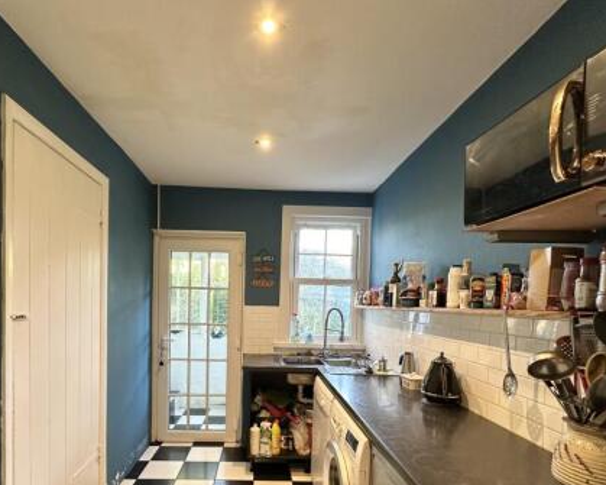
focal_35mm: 19
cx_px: 265
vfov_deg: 69.2
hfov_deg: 82.9
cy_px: 315
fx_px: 341
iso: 200
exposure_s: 1/50
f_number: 2.2
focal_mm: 2.22
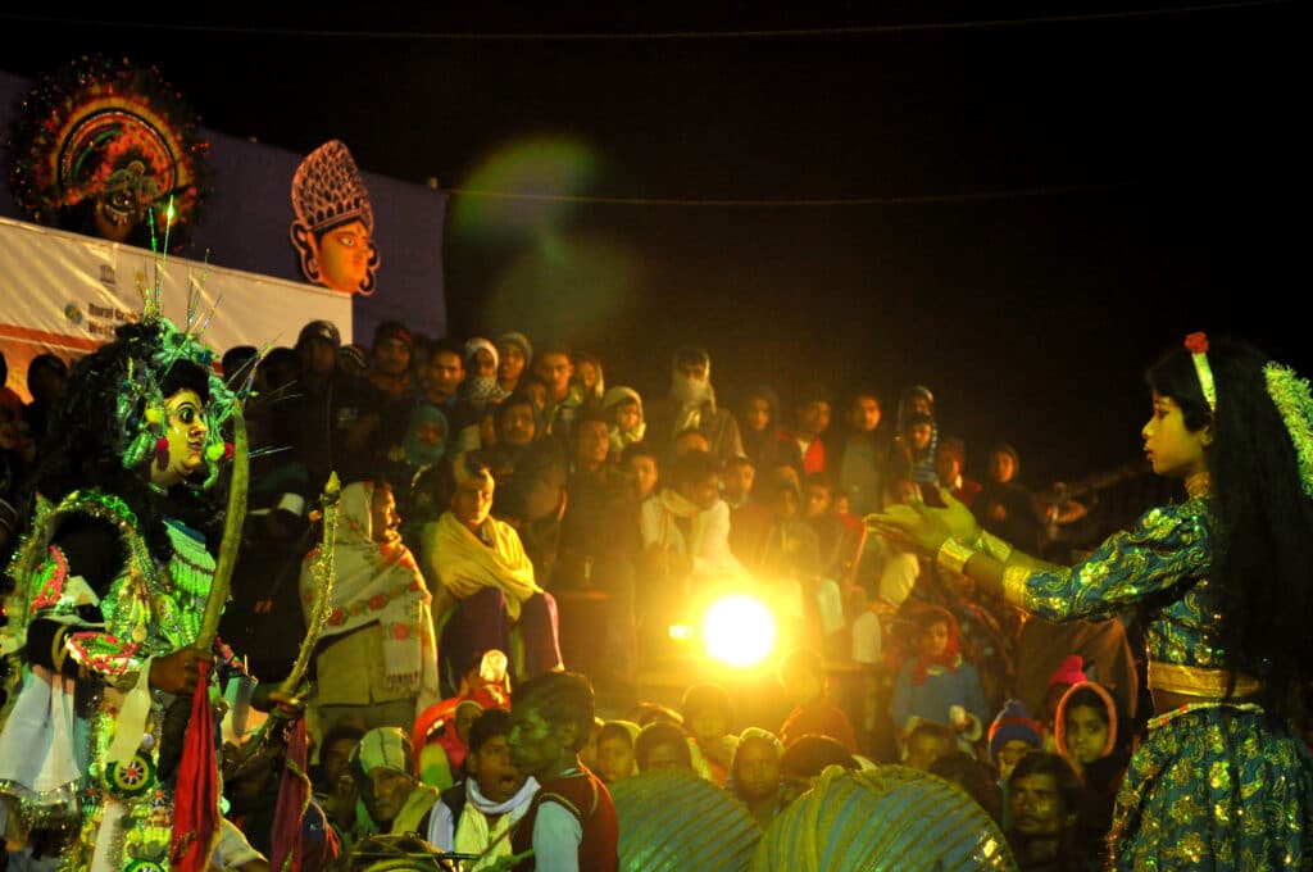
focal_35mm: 75
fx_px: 2732
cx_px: 656
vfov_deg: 18.1
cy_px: 436
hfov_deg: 27.0
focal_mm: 50
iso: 1600
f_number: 5
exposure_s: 1/80
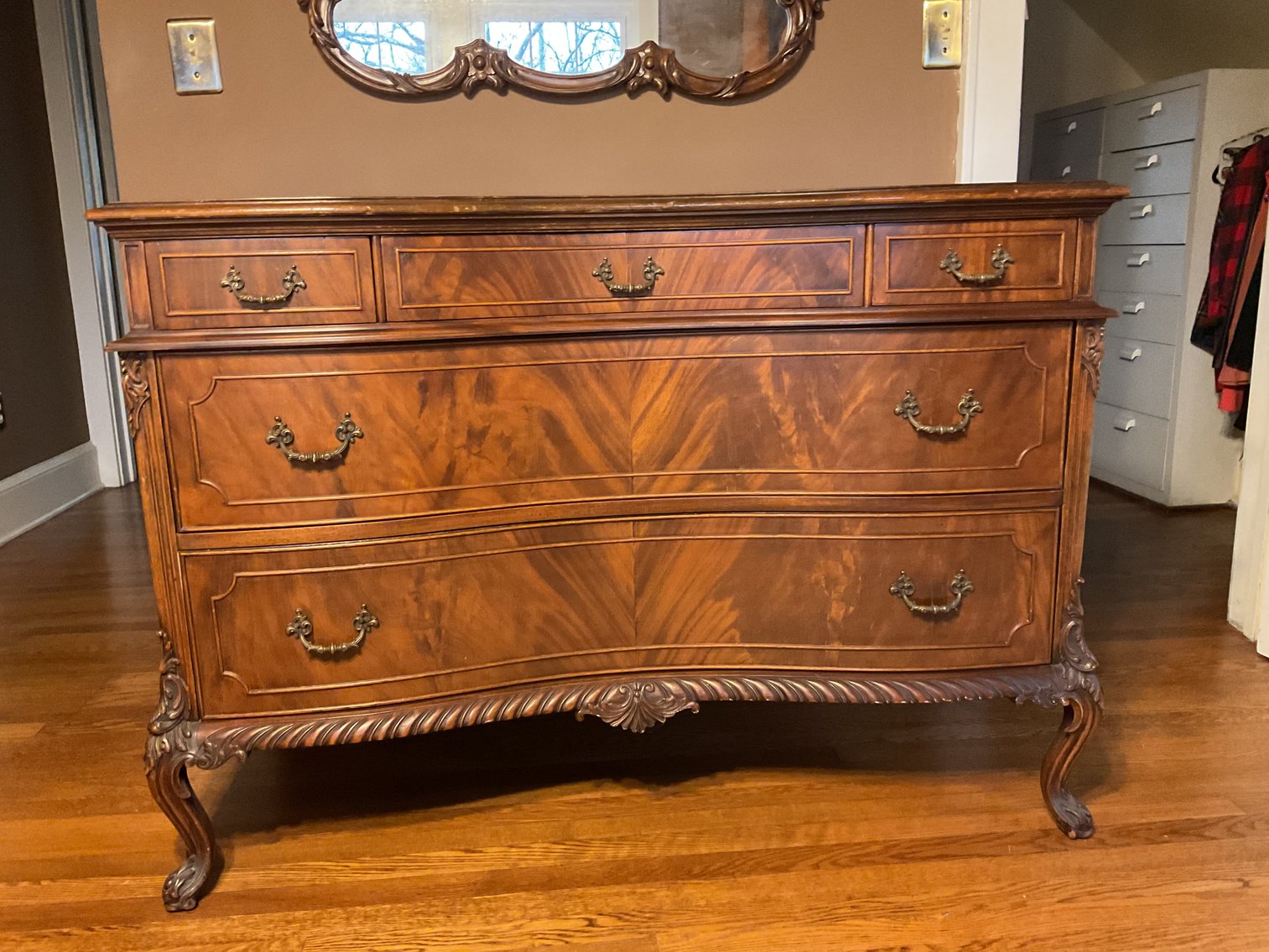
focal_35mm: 29
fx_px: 1063
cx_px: 634
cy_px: 476
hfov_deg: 61.7
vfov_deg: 48.2
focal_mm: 3
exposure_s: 1/30
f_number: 1.8
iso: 400
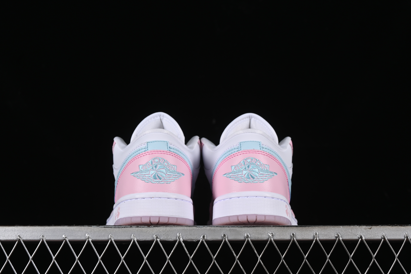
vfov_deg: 18.0
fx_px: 868
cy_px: 138
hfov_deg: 26.6
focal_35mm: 76
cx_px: 203
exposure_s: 1/80
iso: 160
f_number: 8
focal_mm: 50
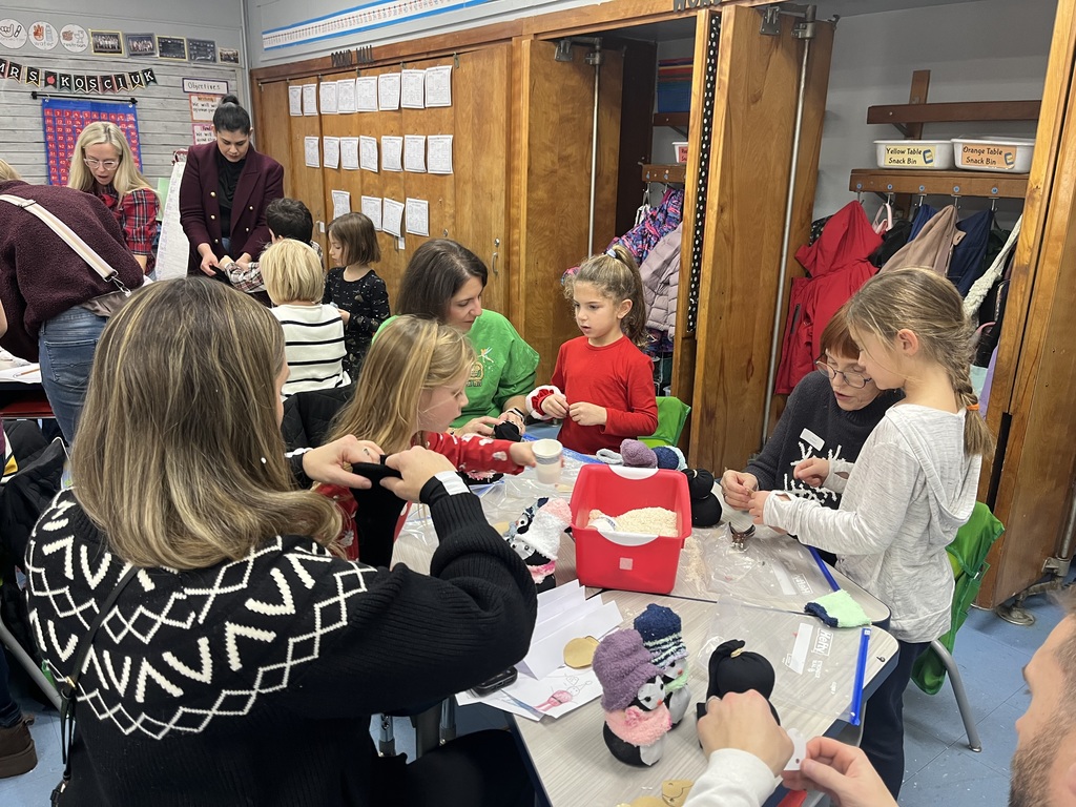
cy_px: 404
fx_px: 808
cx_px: 538
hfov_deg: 67.3
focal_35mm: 26
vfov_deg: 53.1
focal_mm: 5.1
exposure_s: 1/60
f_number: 1.6
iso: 160
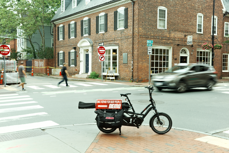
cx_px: 114
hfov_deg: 48.5
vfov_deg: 33.4
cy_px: 76
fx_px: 254
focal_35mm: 40
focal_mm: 26
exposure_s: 1/15
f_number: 16
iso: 100
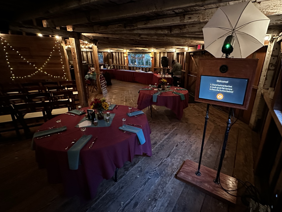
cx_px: 165
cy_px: 105
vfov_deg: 74.7
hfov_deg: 90.2
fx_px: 138
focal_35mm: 17
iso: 1600
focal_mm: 2.22
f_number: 2.2
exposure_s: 1/30
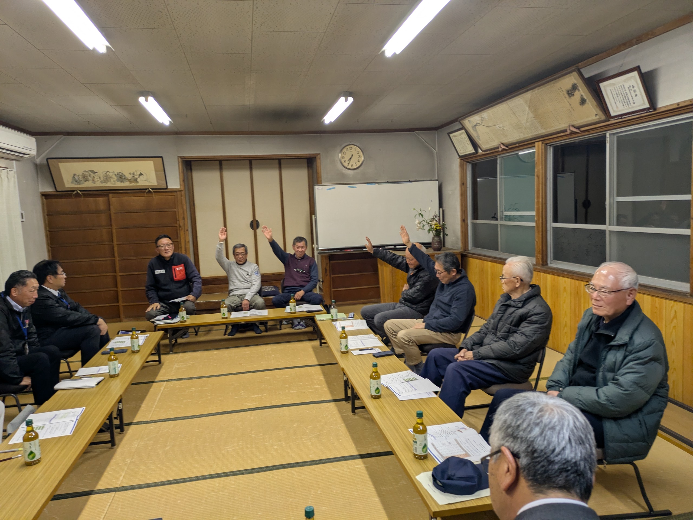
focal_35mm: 25
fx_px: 500
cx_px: 346
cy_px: 260
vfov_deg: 54.9
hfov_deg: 69.4
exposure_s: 1/40
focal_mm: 5.43
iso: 183
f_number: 1.89
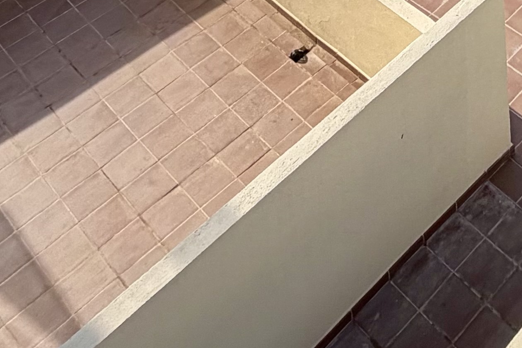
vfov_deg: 14.0
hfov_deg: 27.6
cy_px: -495
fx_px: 957
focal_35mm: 66
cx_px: 587
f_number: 2.2
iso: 32
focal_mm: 2.22
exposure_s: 1/770
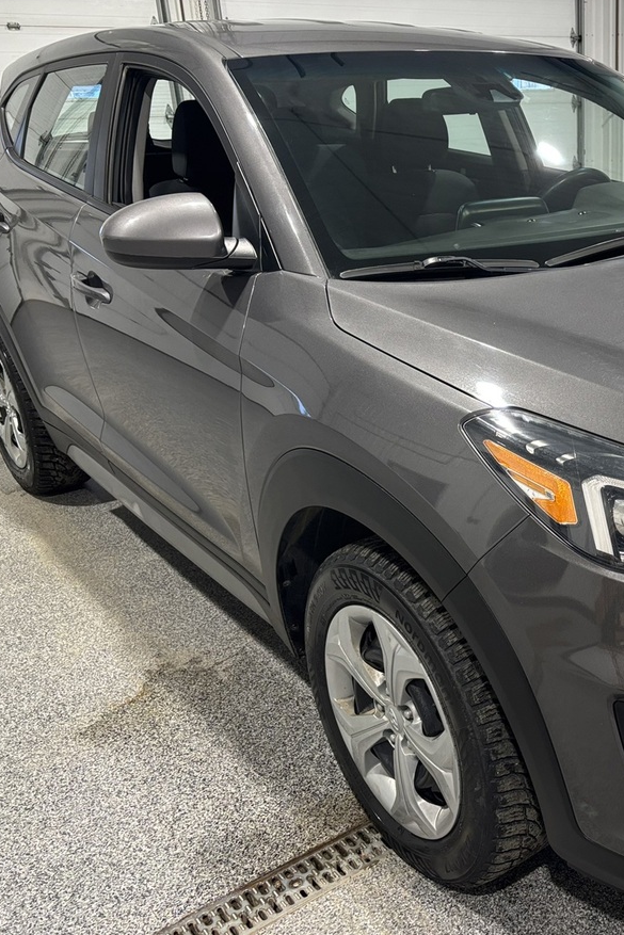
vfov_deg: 51.9
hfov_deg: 33.8
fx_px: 962
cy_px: 477
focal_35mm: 37
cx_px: 577
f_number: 1.6
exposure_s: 1/60
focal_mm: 5.96
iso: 125
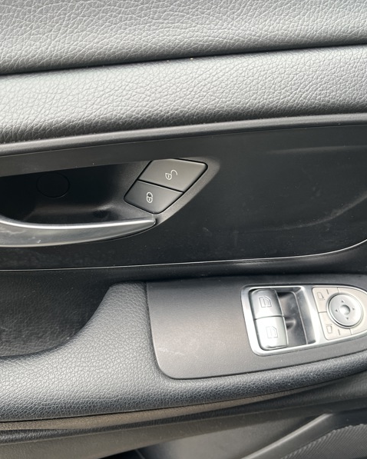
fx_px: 461
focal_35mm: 34
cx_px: 184
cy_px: 230
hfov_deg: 43.4
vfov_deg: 52.8
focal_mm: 5.1
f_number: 1.6
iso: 125
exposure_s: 1/107
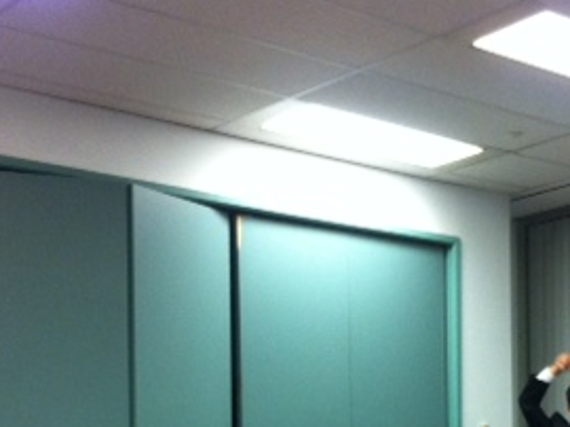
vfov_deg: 17.1
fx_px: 1365
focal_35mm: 83
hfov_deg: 23.5
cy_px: 490
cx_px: 376
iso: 160
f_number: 2.8
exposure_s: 1/15
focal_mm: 3.85
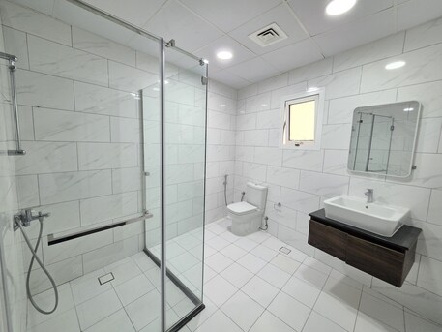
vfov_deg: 89.9
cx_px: 221
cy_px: 166
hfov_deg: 106.2
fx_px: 166
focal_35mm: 13
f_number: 1.9
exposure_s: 1/100
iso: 320
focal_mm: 2.2
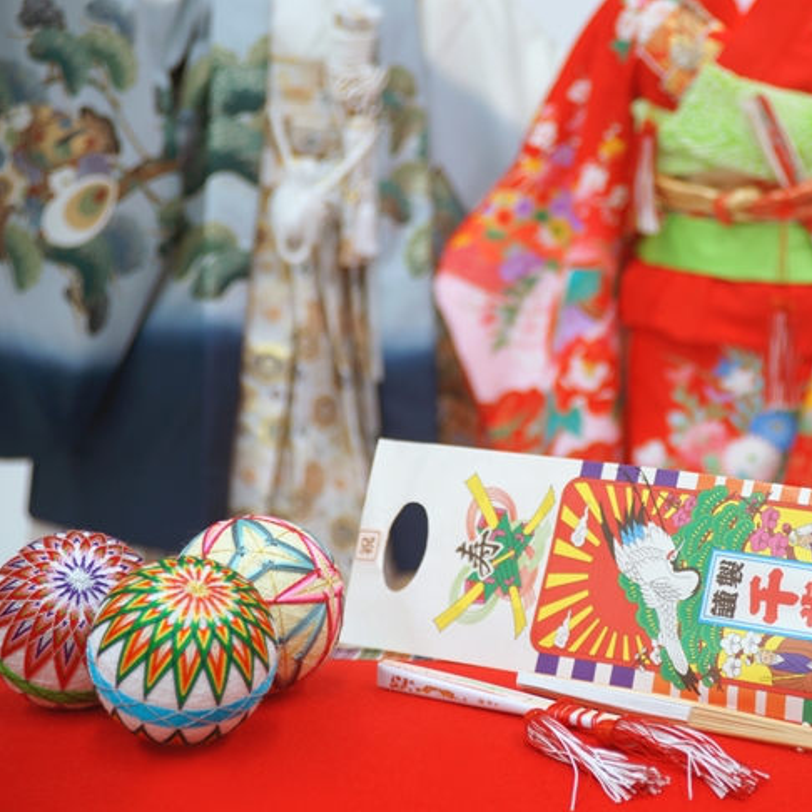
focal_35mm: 97
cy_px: 410
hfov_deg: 17.9
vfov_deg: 17.9
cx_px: 551
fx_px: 2574
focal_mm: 75
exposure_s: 1/6
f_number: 4.5
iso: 100
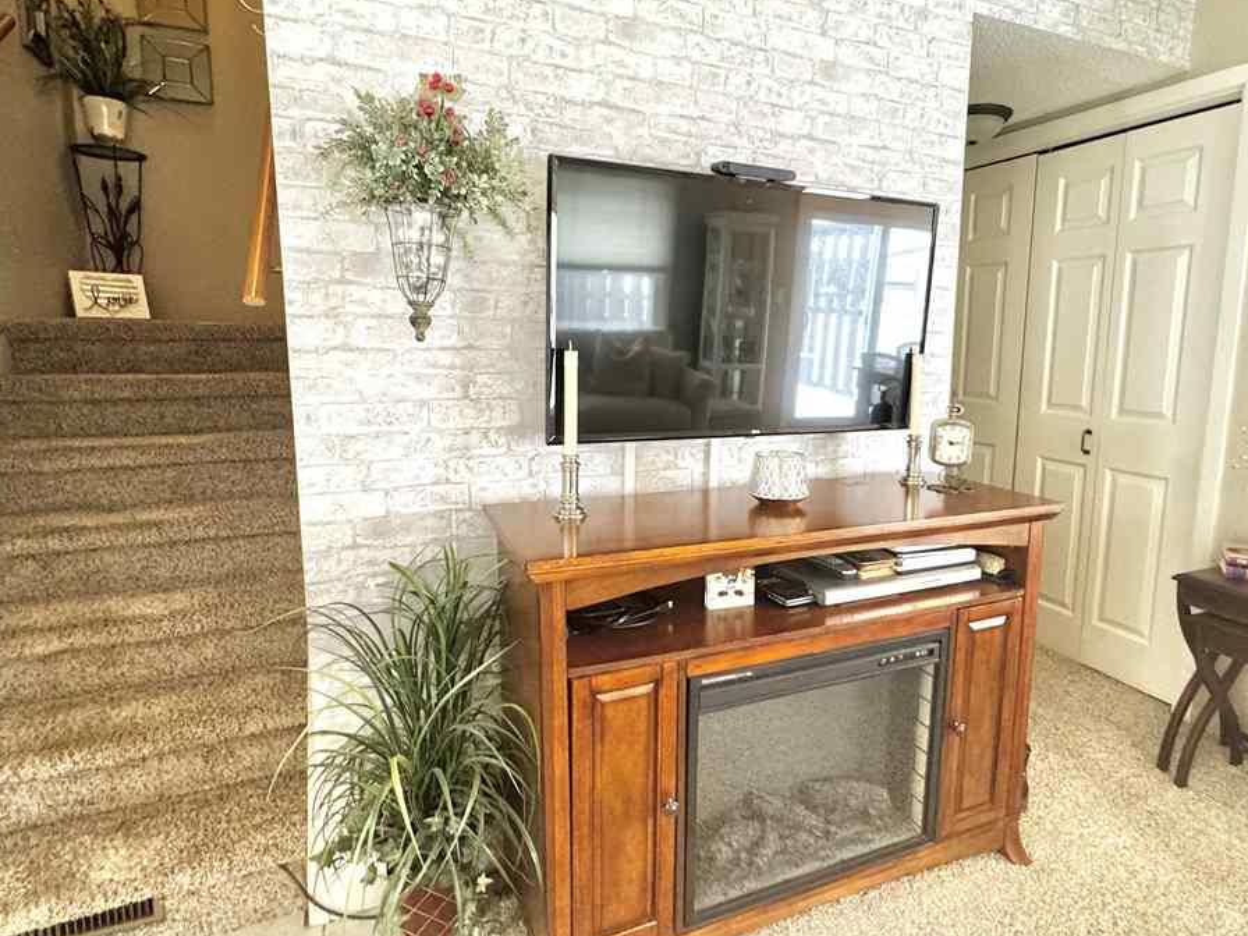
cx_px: 680
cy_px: 436
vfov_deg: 65.9
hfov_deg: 81.6
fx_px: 721
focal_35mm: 20
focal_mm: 2.22
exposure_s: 1/60
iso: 640
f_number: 2.2
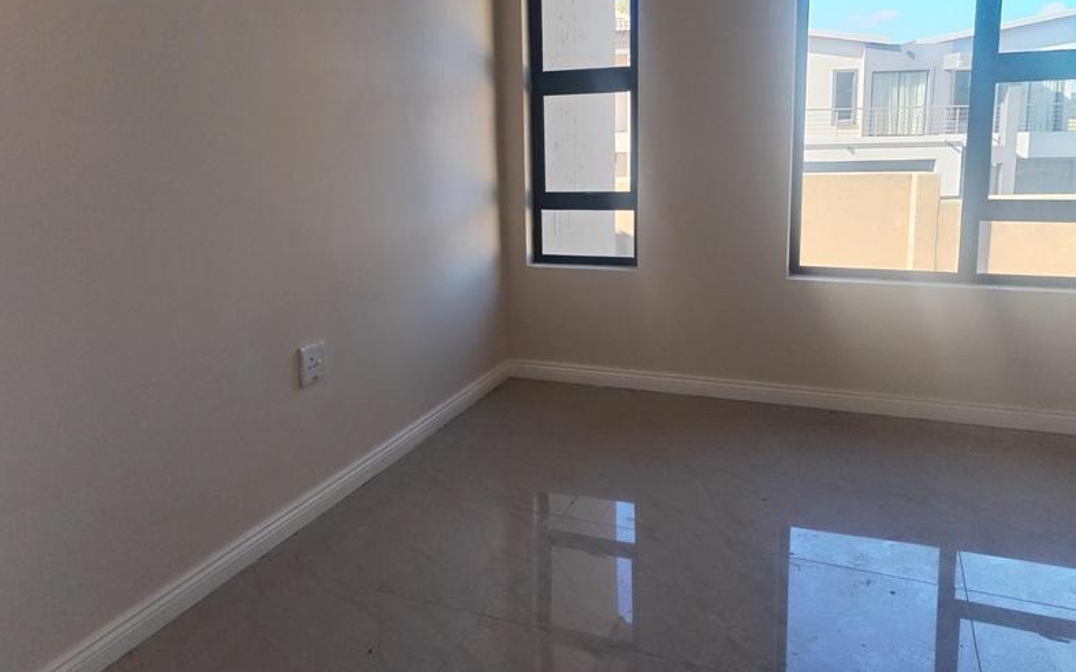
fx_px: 821
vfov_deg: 44.3
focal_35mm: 28
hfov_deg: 66.5
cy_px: 264
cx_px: 532
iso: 100
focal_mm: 4.75
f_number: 1.8
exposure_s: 1/114
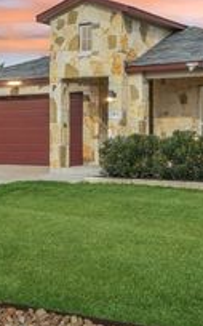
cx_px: 150
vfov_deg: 28.7
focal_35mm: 71
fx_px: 632
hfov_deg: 18.1
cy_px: 101
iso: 400
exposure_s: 1/1600
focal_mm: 19
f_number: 8
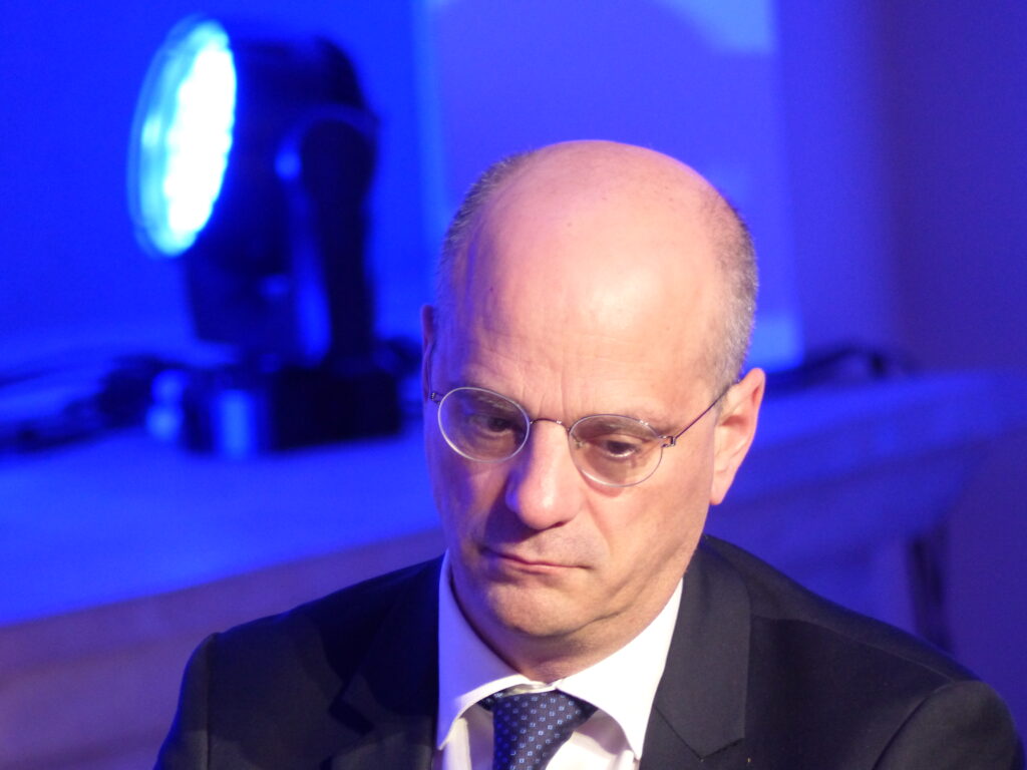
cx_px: 514
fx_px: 17801
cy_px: 385
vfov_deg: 2.5
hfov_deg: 3.3
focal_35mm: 600
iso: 400
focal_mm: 108
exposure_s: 1/30
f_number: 2.8
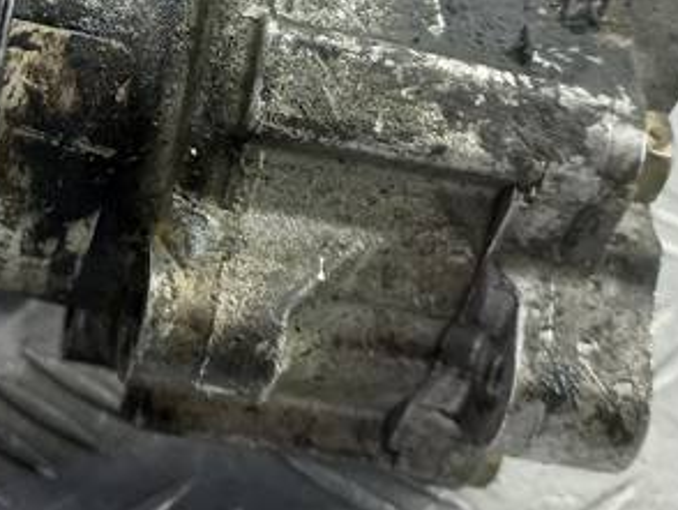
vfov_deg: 16.7
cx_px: 118
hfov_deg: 22.1
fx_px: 1705
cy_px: 32
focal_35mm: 87
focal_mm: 4.6
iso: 160
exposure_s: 1/50
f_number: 1.8
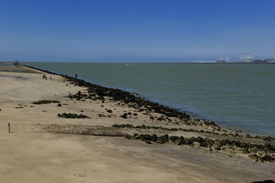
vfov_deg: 28.0
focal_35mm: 48
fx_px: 366
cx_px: 138
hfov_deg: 41.1
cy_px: 92
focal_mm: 48
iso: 200
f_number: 18
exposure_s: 1/200
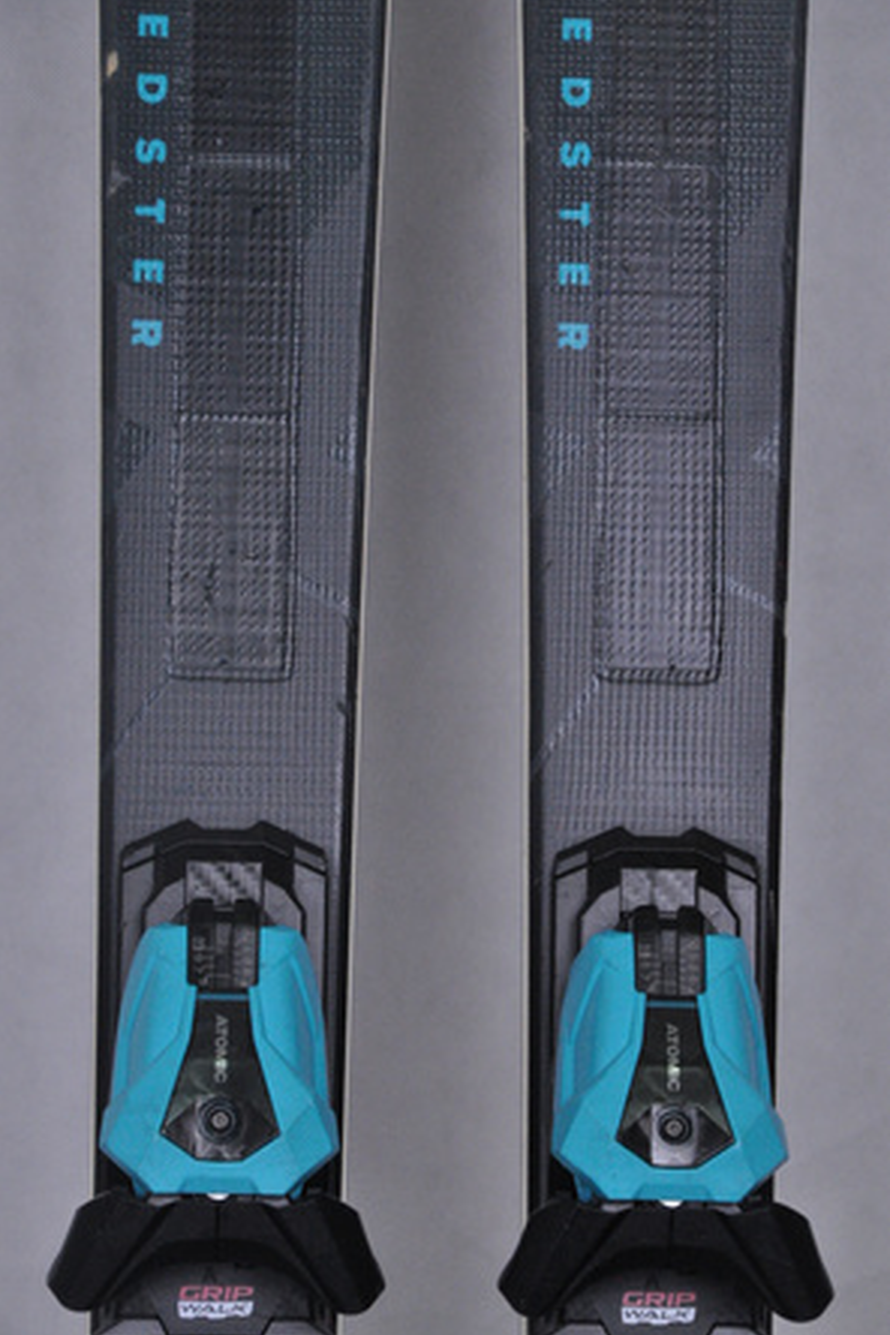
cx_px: 447
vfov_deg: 12.9
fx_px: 5915
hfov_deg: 8.6
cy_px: 664
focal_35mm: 160
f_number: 9.5
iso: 3200
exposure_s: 1/125
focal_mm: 105
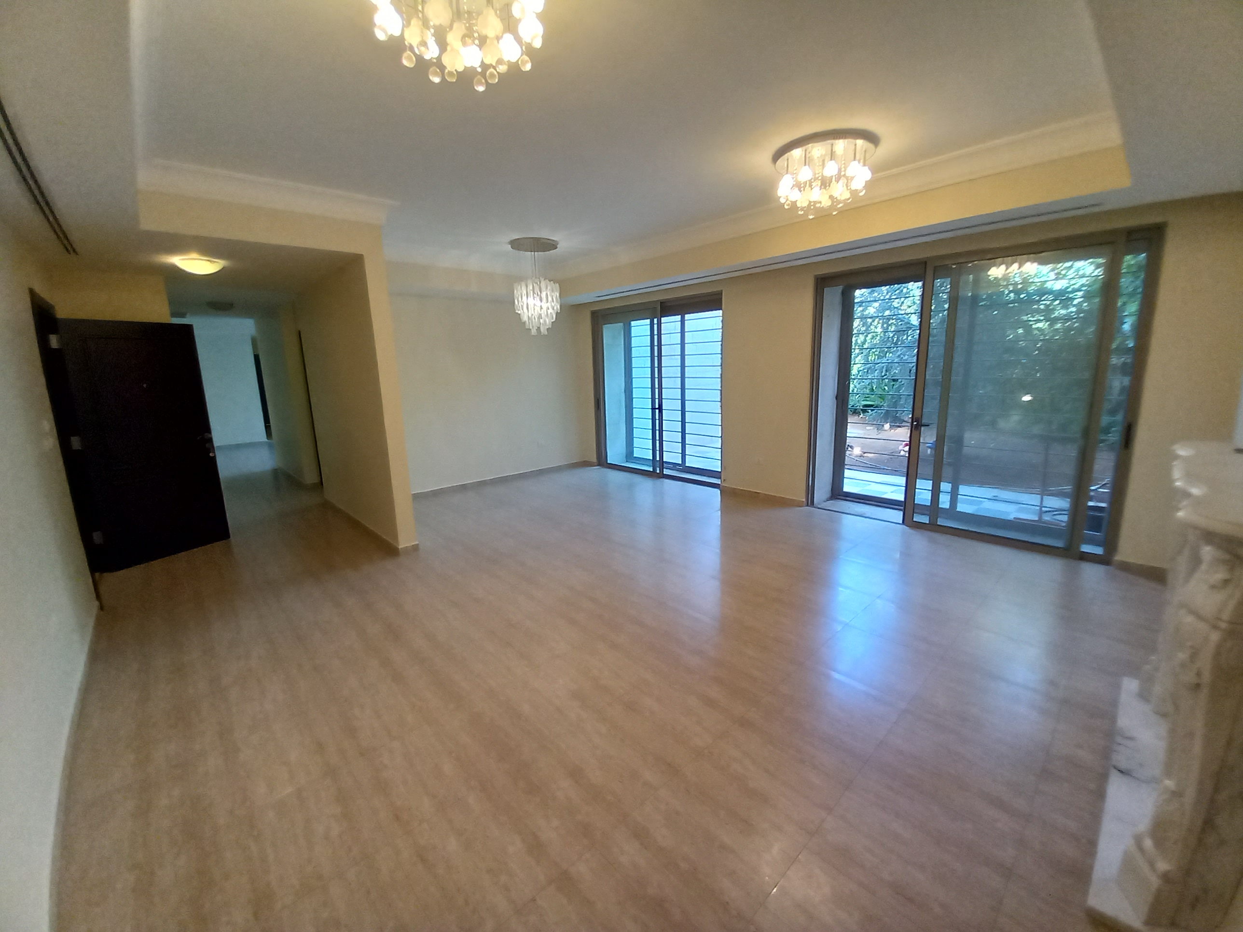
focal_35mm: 13
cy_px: 466
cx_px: 622
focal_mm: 1.13
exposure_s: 1/50
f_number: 2.2
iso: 160
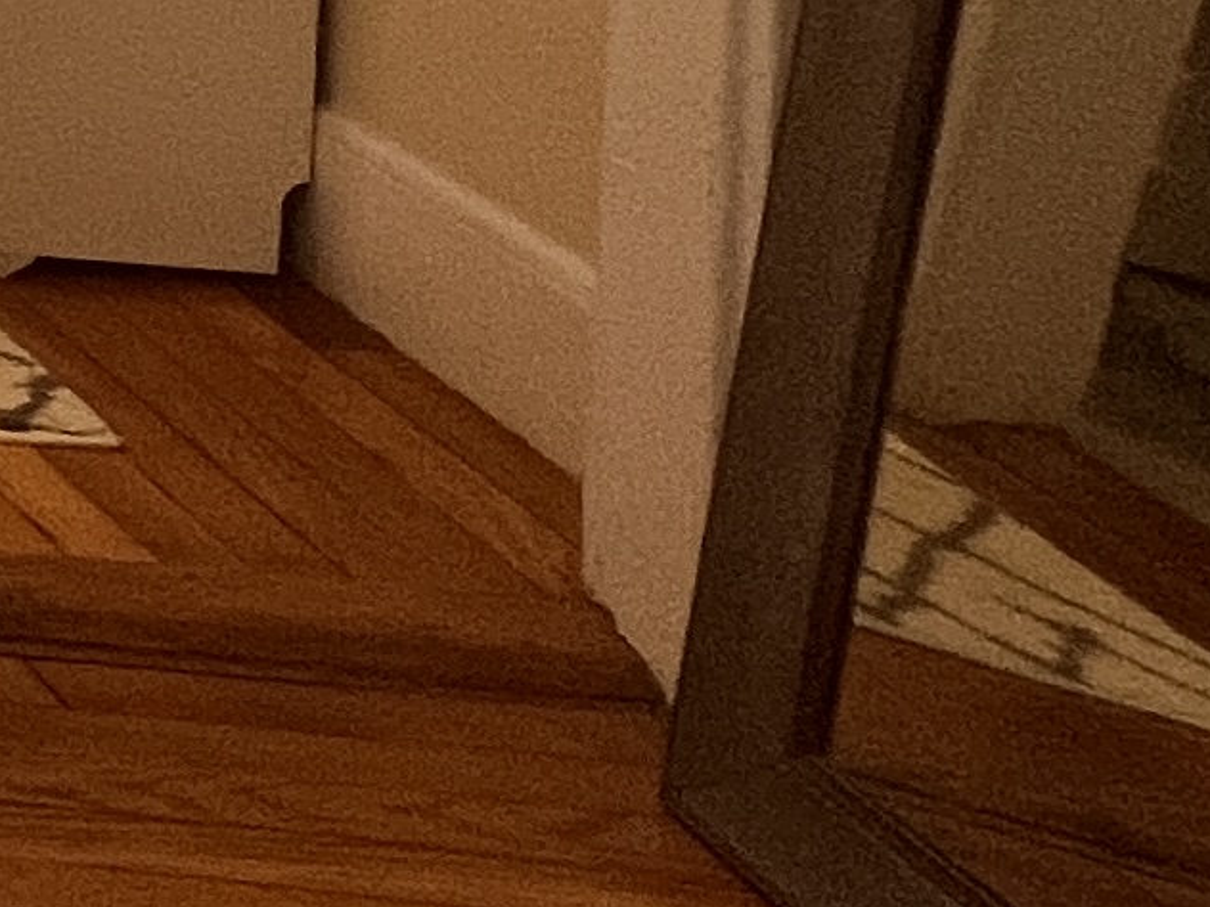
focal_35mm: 83
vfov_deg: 14.3
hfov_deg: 12.4
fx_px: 2901
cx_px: -2211
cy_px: -999
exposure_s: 1/120
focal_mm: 1.57
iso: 160
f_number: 1.8
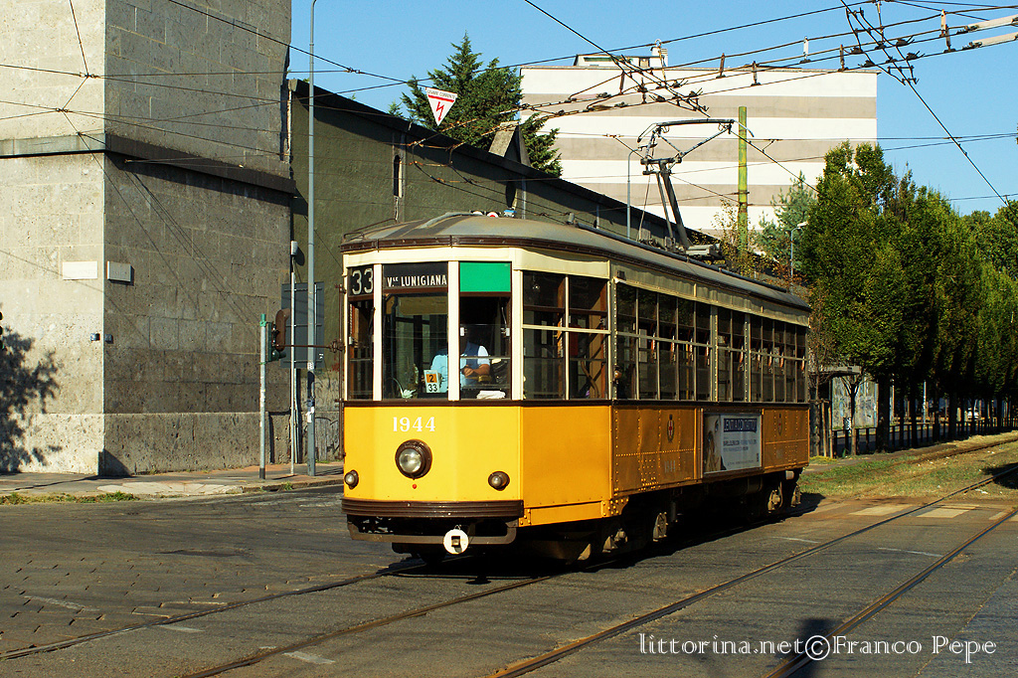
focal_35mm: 60
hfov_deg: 33.4
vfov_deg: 22.6
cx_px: 509
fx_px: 1696
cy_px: 339
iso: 400
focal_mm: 40
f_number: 10
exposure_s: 1/640
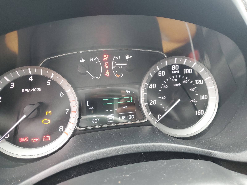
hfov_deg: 67.3
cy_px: 92
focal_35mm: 26
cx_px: 124
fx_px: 186
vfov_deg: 53.1
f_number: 1.5
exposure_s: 1/60.2
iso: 163
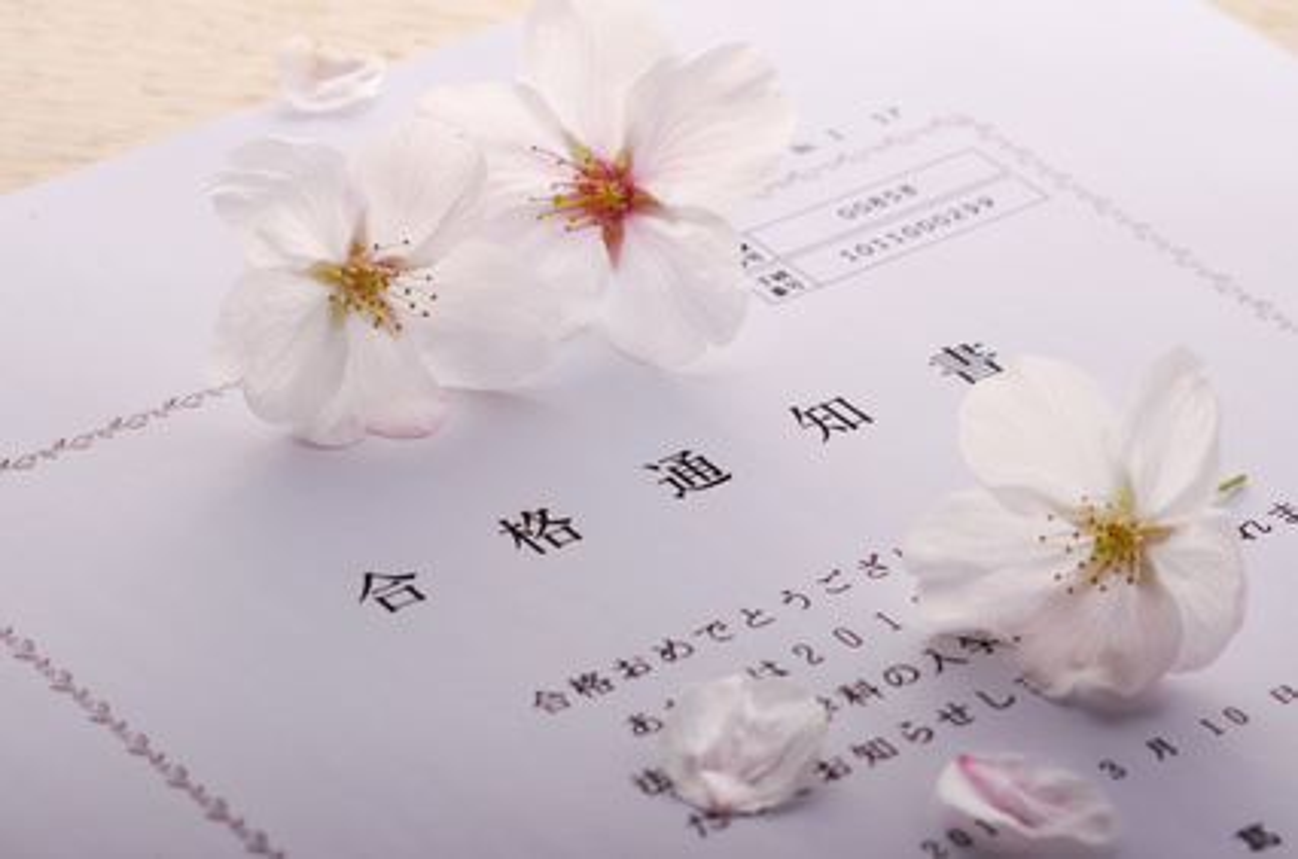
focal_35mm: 158
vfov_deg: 8.7
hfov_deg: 13.1
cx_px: 649
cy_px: 430
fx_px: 5666
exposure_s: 1/125
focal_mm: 105
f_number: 11
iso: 100
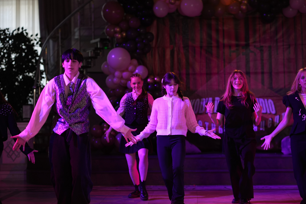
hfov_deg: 21.5
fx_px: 807
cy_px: 93
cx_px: 159
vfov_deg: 14.4
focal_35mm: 95
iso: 800
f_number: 2.2
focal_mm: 85
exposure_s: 1/400
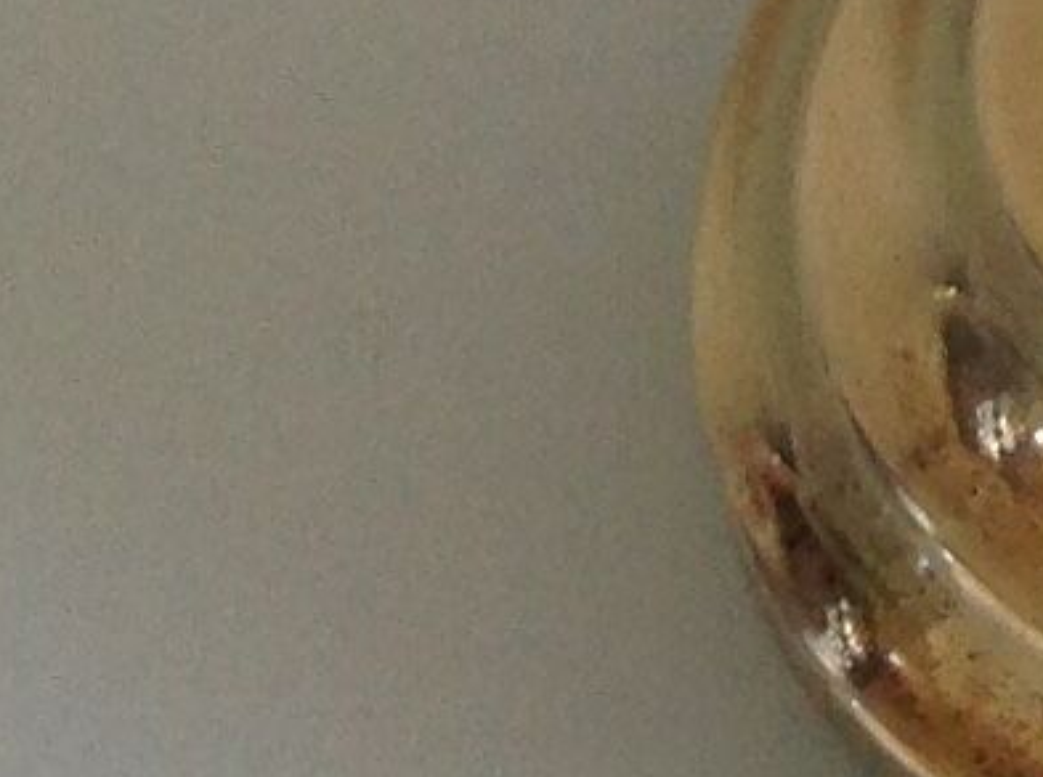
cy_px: -809
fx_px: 6945
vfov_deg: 6.2
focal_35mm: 231
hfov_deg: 7.7
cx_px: 2946
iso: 80
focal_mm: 4.28
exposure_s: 1/60
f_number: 2.4
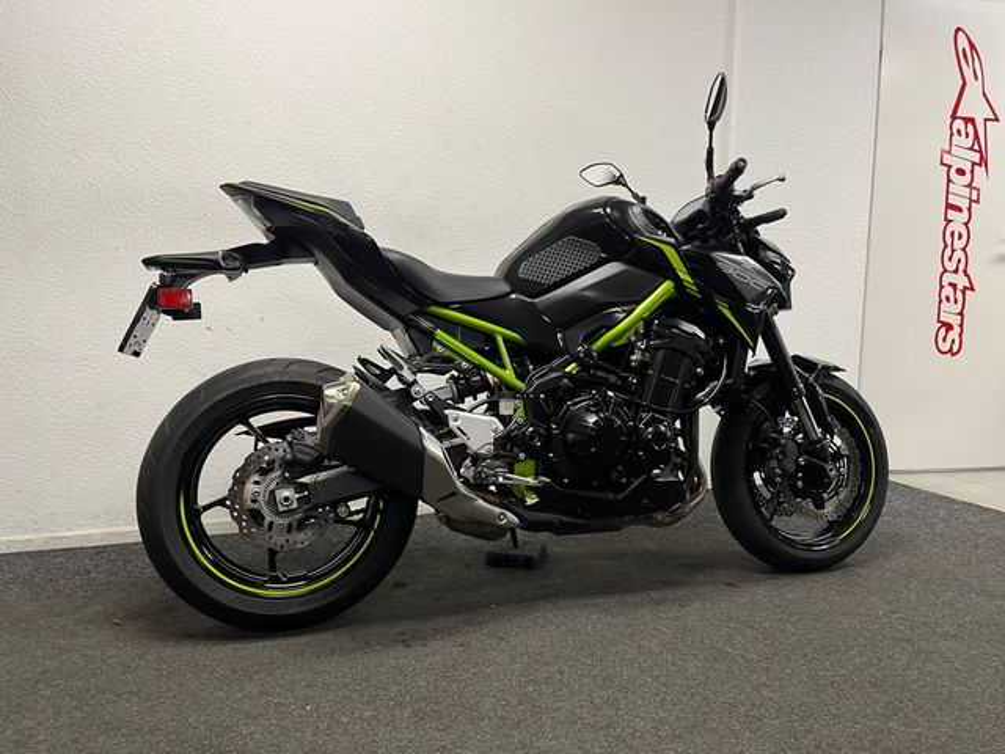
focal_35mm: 26
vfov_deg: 53.1
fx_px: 755
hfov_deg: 67.3
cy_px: 377
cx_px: 502
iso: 80
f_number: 1.6
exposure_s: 1/50
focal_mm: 5.1
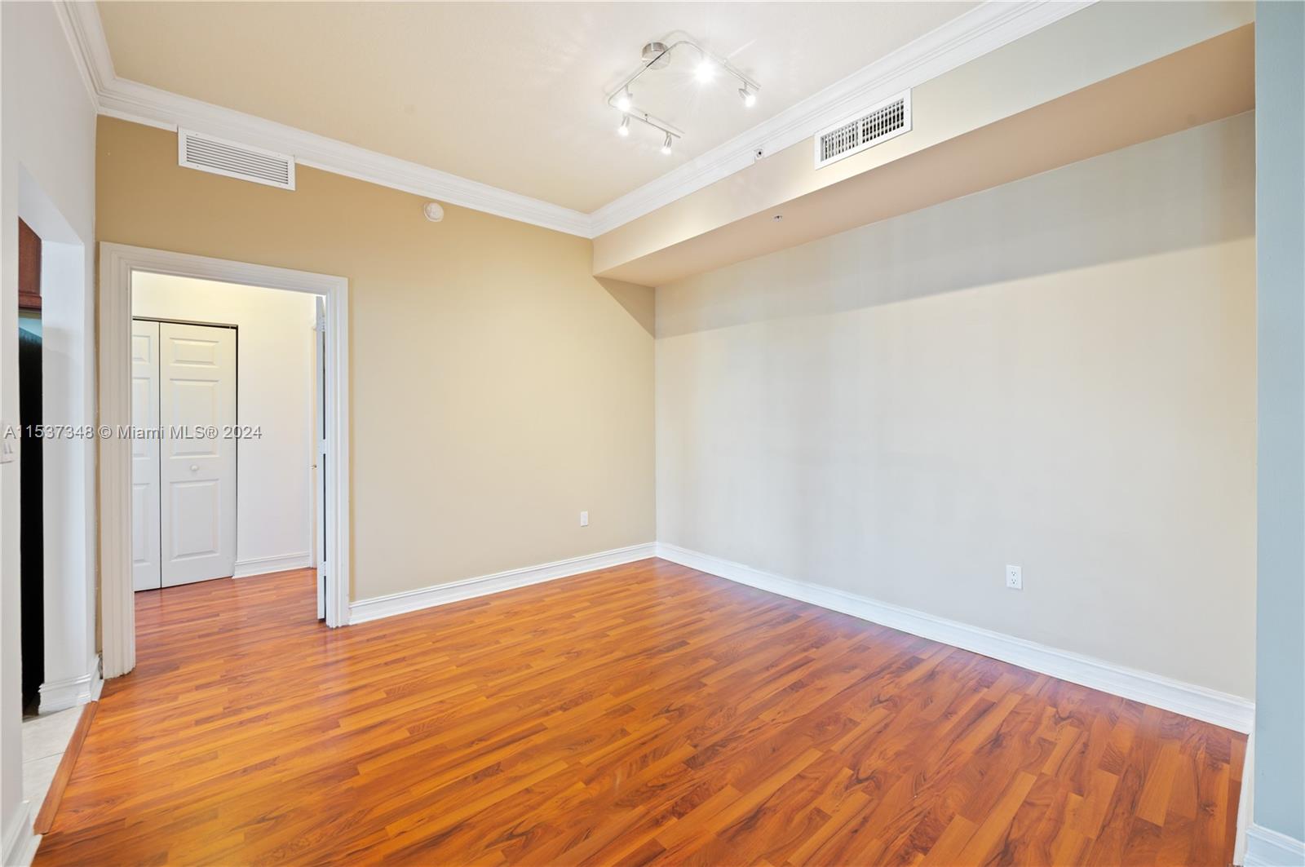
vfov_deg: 81.1
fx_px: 507
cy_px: 434
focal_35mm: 14
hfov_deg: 104.3
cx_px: 652
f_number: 8
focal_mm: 14
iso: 200
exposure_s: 1/2
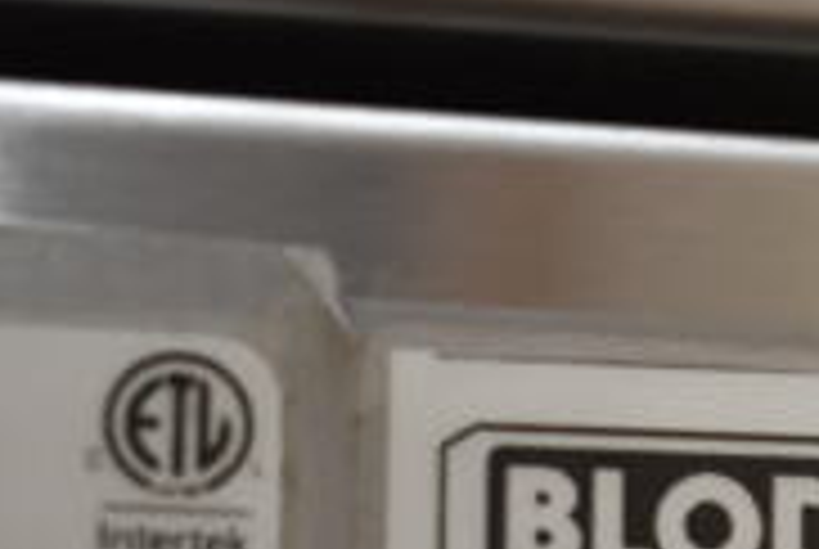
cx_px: 1368
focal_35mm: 191
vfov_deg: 7.1
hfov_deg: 10.3
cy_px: 783
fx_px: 4352
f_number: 4.8
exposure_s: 1/60
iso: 1400
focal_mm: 38
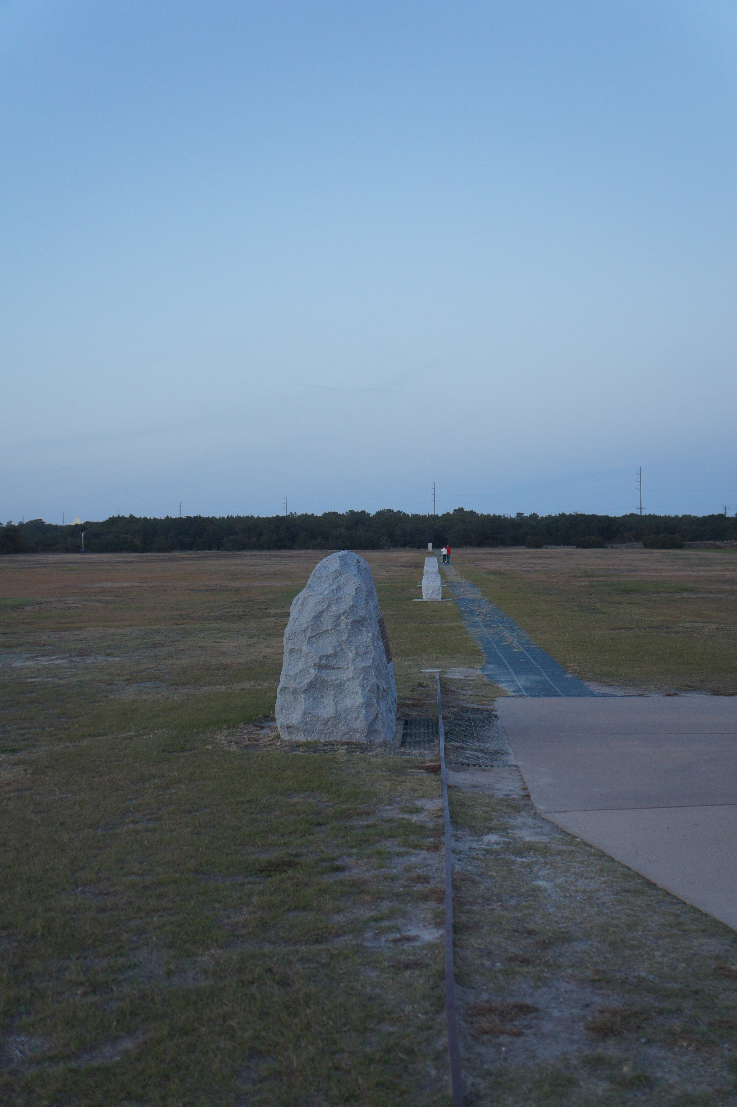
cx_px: 368
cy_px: 554
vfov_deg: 46.4
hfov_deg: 31.9
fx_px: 1291
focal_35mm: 42
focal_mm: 28
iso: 400
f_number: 4
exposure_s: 1/160
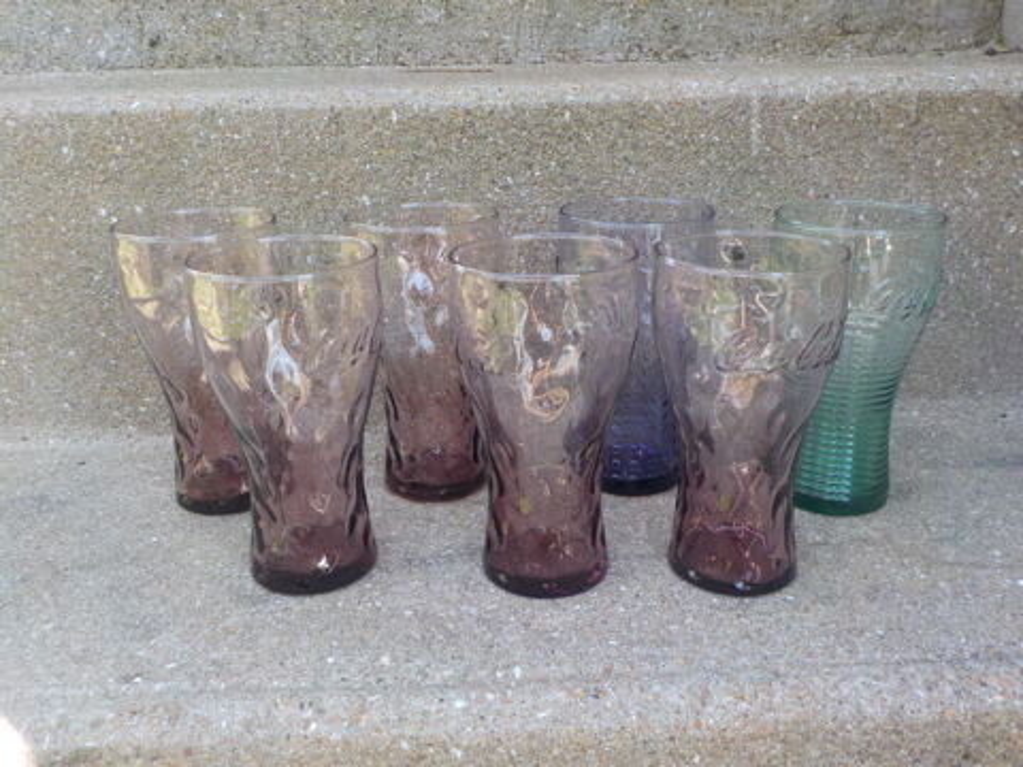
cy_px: 384
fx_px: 887
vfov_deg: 46.8
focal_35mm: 30
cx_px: 512
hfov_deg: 60.0
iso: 125
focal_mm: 4.1
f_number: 3.3
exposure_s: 1/80
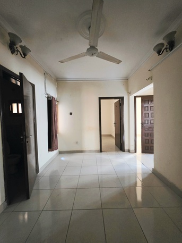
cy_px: 122
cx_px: 91
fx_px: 91
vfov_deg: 106.2
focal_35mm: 13
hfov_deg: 89.9
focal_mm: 2.2
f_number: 1.9
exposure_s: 1/33.4
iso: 800
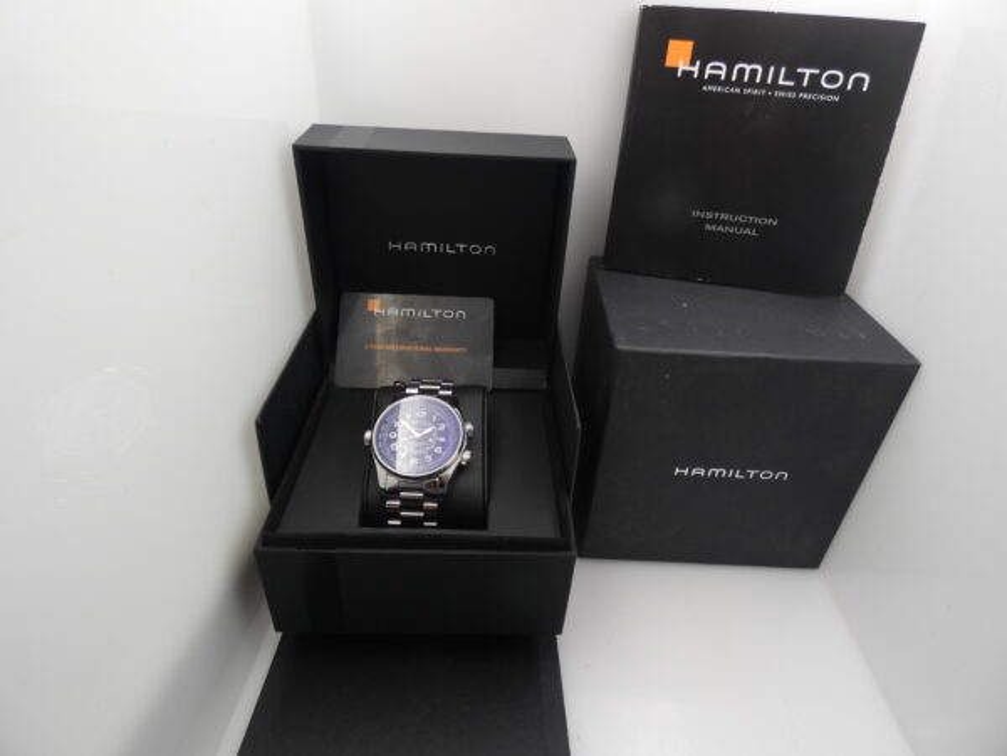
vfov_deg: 66.0
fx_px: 582
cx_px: 504
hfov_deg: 81.7
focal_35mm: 20
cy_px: 378
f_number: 2.8
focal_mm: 3.6
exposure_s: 1/125
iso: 80
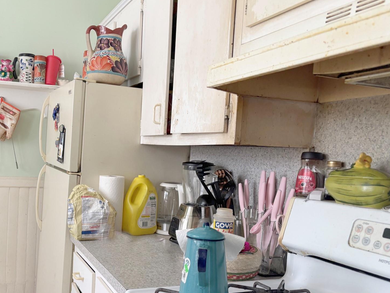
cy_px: 179
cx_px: 116
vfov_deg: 38.5
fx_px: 417
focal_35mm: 37
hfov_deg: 48.9
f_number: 1.6
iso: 125
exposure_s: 1/66
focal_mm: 5.96
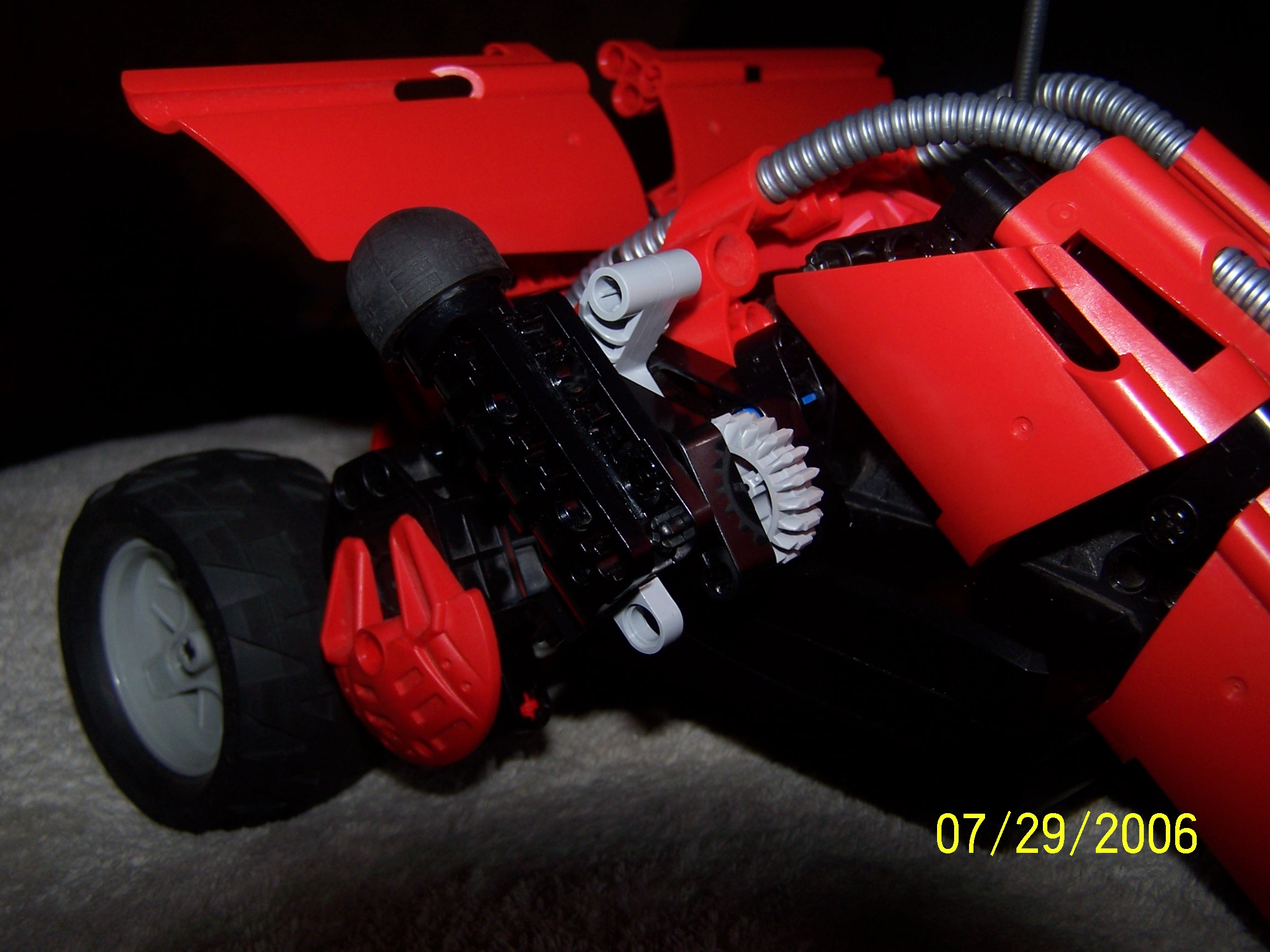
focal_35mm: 38
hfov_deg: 49.0
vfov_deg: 37.7
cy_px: 476
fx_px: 1394
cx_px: 635
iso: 80
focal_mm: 6.3
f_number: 2.8
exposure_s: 1/60
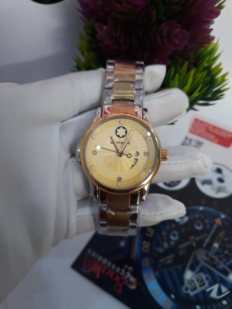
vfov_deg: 63.4
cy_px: 154
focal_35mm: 28
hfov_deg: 49.7
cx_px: 116
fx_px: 250
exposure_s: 1/40
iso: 64
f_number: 1.7
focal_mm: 3.7
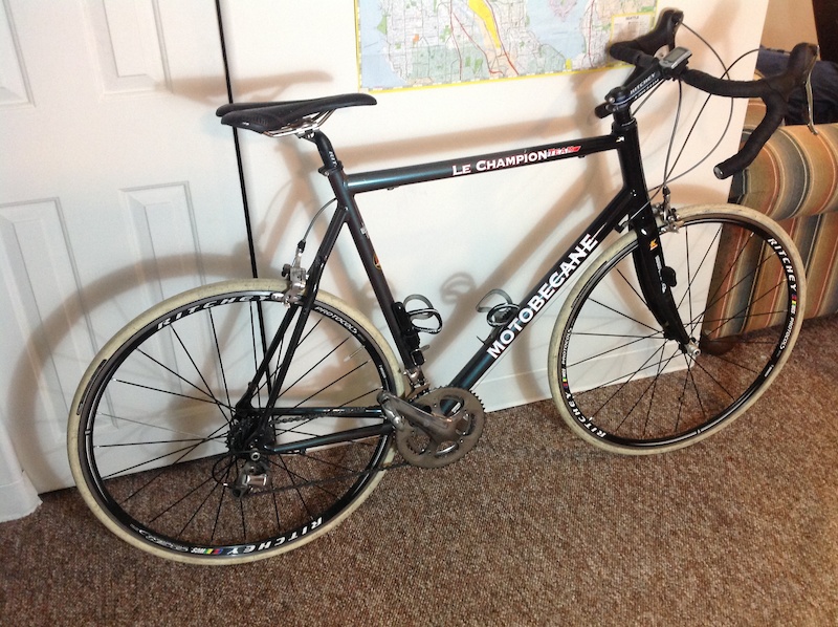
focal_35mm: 35
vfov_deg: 40.6
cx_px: 419
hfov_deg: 52.7
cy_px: 314
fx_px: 846
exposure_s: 1/15
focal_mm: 4.28
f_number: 2.4
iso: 160
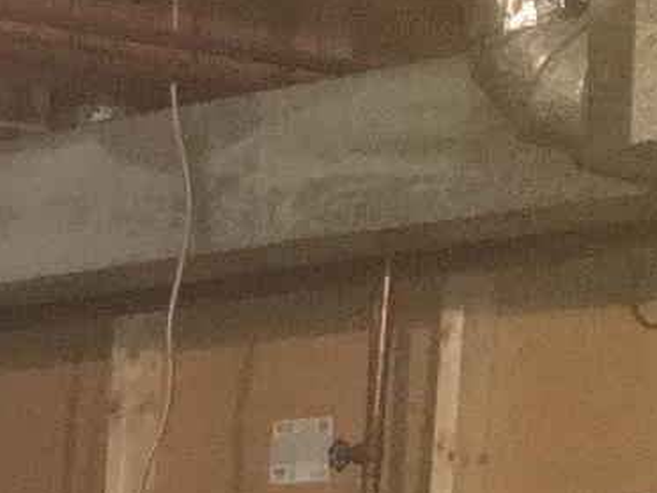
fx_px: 3036
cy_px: 1241
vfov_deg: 8.4
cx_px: -753
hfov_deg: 11.0
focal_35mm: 160
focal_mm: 4.15
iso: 250
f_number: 2.2
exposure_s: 1/16
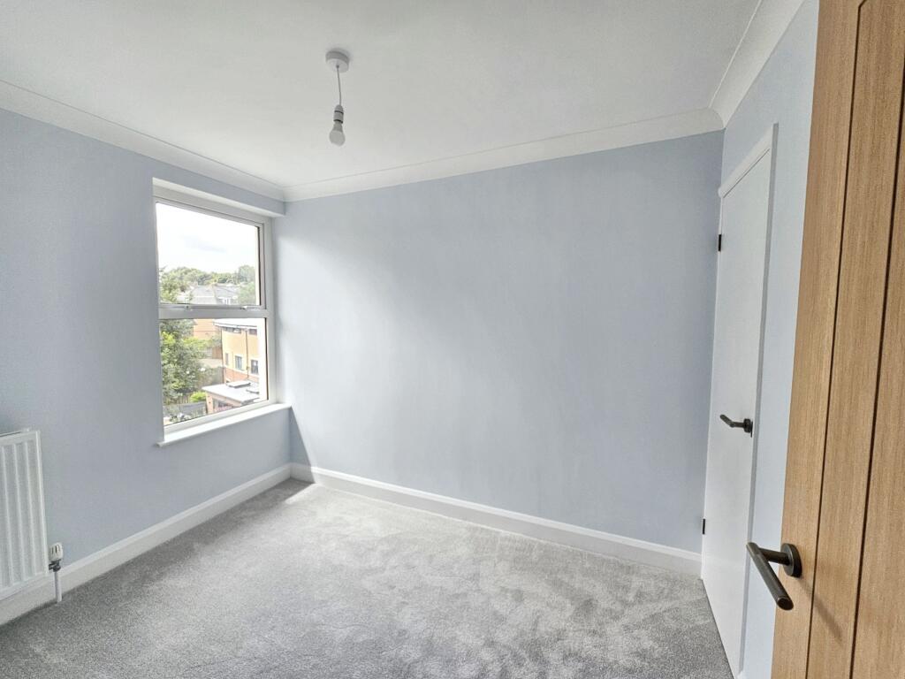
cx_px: 452
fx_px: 340
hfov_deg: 106.2
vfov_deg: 89.9
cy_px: 340
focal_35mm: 13
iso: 50
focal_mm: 2.2
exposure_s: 1/167
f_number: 2.2
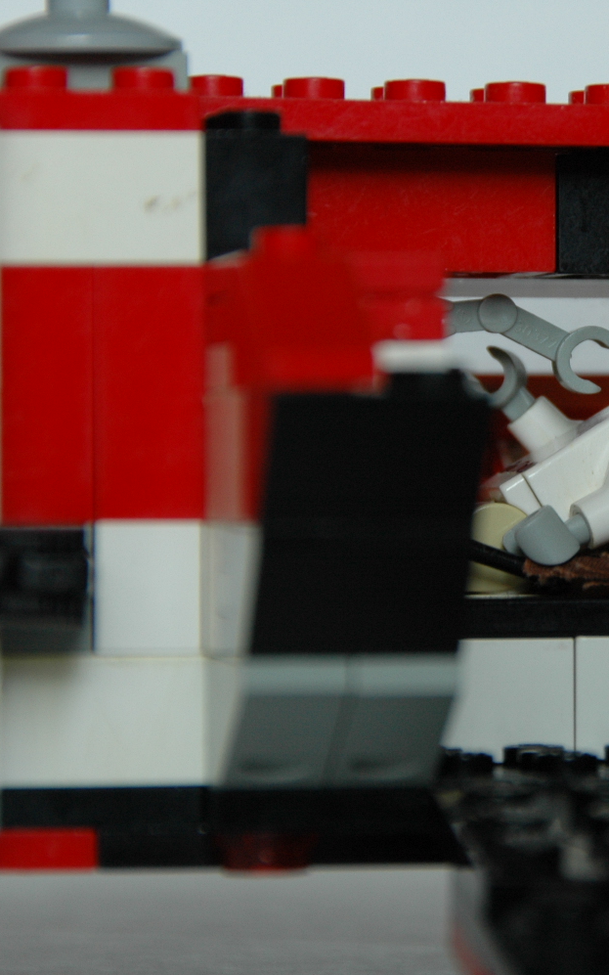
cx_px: 631
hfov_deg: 2.8
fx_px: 12244
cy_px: 488
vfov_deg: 4.6
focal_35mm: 461
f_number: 7.1
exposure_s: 1/20
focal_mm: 200
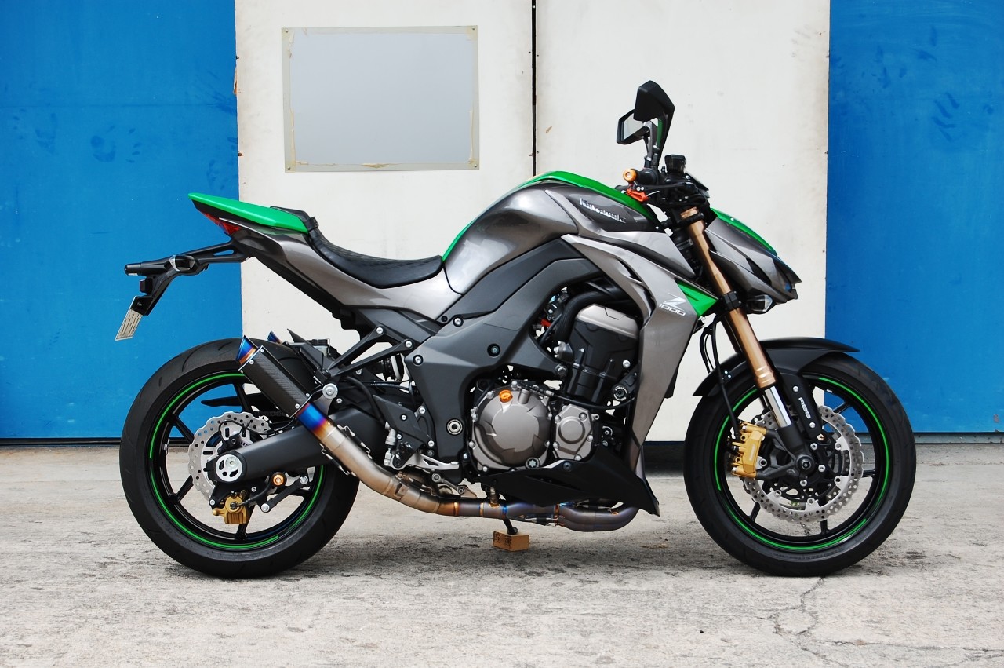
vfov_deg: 16.5
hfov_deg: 24.6
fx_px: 2299
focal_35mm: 82
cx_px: 502
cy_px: 334
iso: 200
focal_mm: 55
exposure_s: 1/200
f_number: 9
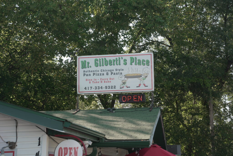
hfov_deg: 28.8
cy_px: 78
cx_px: 116
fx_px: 453
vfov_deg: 19.5
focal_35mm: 70
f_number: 5.6
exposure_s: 1/60
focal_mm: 70
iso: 125
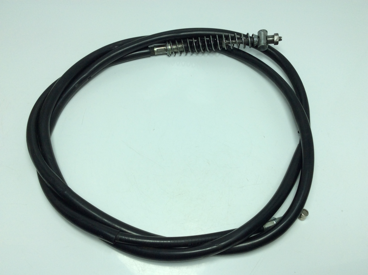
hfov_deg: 56.9
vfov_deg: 44.1
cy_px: 138
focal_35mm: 32
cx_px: 184
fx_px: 340
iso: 32
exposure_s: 1/578
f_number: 2.4
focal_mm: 3.3
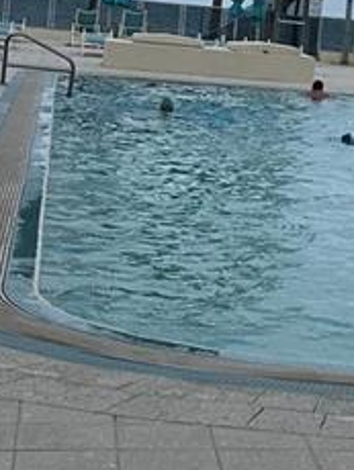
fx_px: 1701
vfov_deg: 15.6
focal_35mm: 125
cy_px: 53
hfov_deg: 11.4
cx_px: 546
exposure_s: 1/4016
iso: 80
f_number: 1.78
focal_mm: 6.86
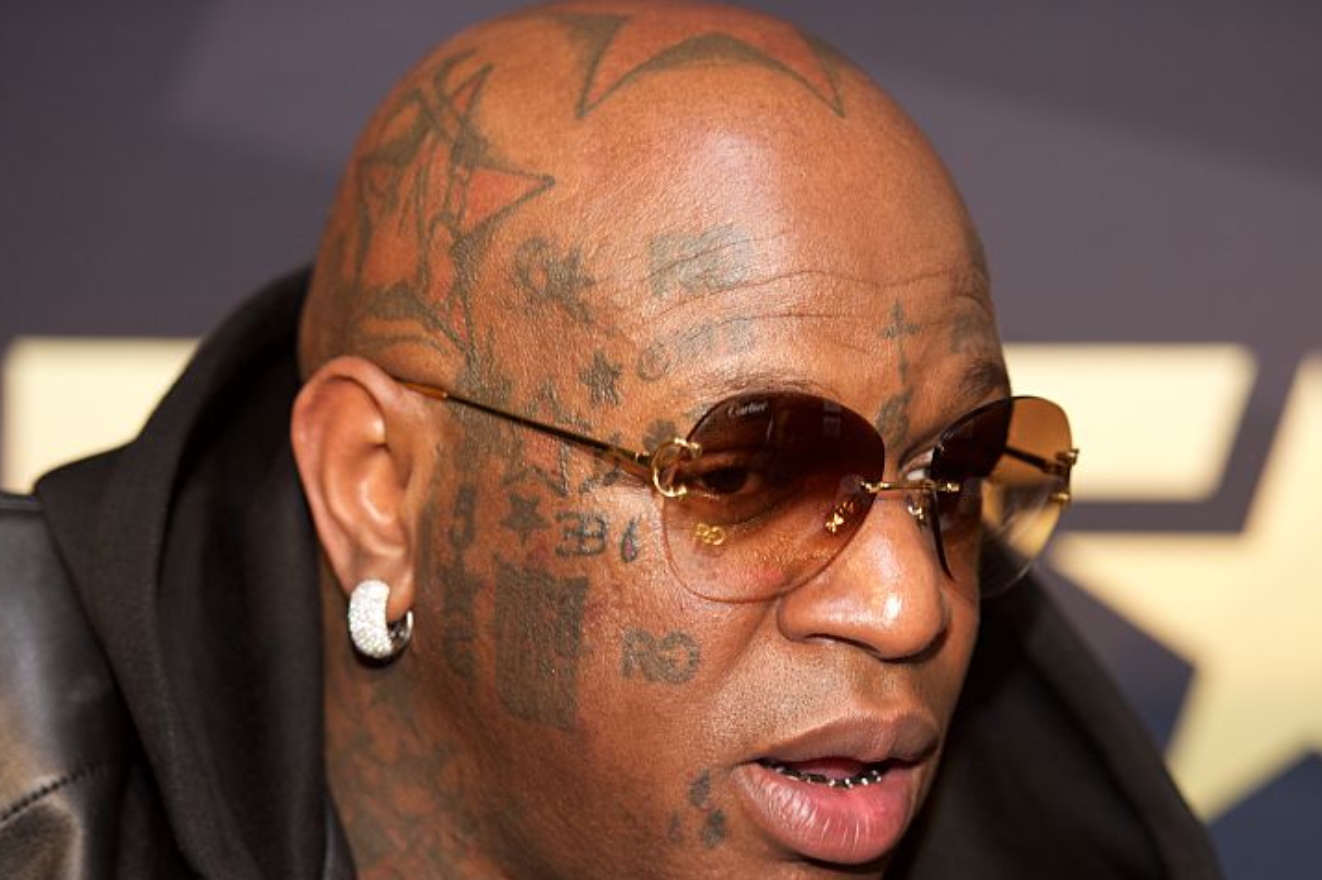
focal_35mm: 194
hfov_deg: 10.6
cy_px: 631
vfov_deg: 7.1
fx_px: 7122
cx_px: 732
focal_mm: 135
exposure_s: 1/200
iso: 400
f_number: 3.5
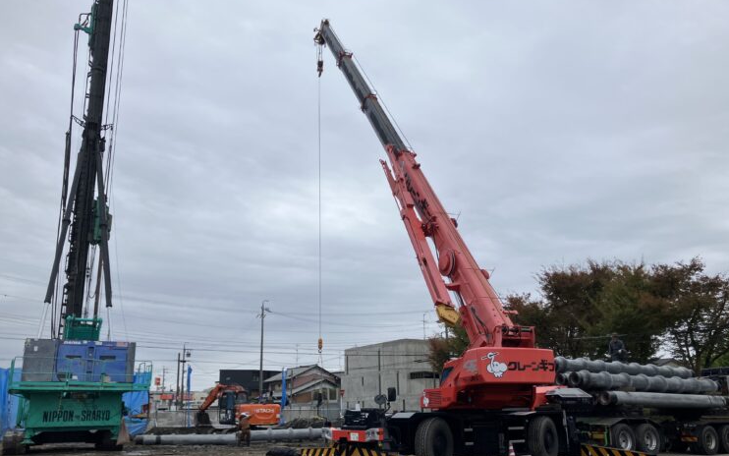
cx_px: 367
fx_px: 596
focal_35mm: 30
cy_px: 265
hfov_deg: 62.9
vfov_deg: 41.7
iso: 32
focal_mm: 3.99
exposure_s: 1/578
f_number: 1.8
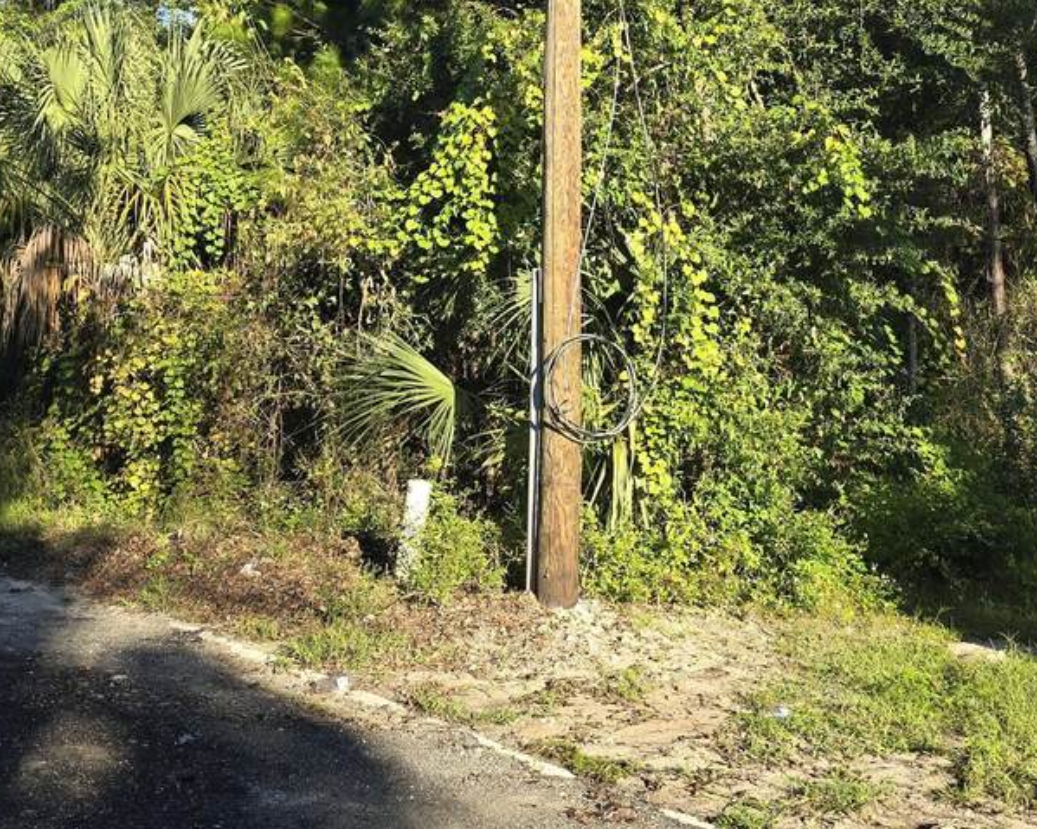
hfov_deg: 38.7
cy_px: 137
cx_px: 590
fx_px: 1473
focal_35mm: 48
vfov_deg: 30.5
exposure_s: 1/210
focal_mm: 6.3
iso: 12
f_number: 1.7
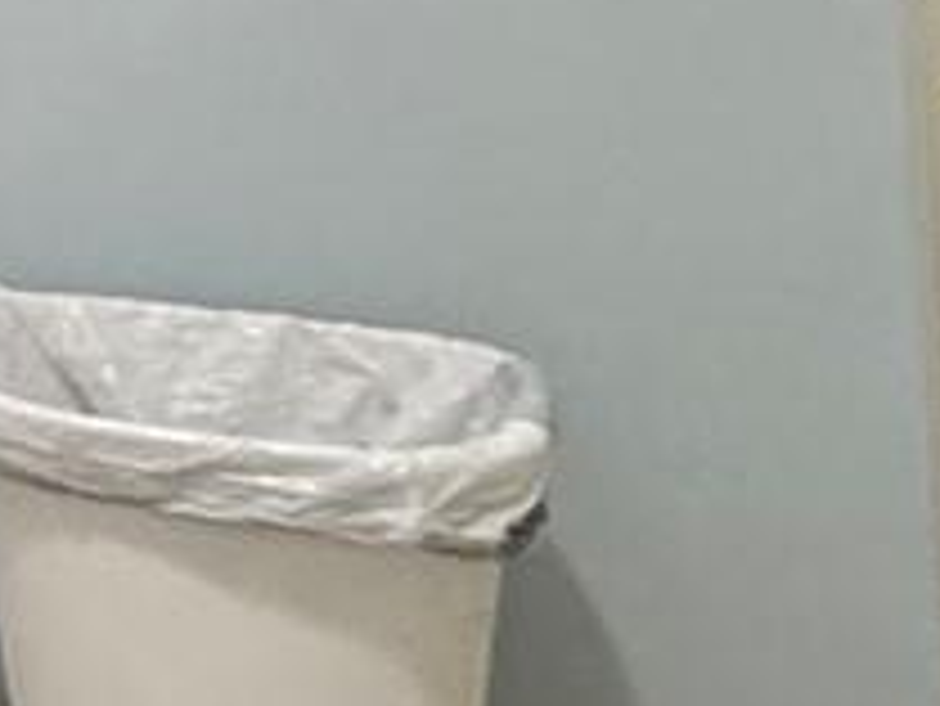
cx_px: -1268
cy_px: -787
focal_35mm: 107
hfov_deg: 13.7
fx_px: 2907
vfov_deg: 12.0
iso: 400
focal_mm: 2.22
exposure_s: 1/60
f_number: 2.2
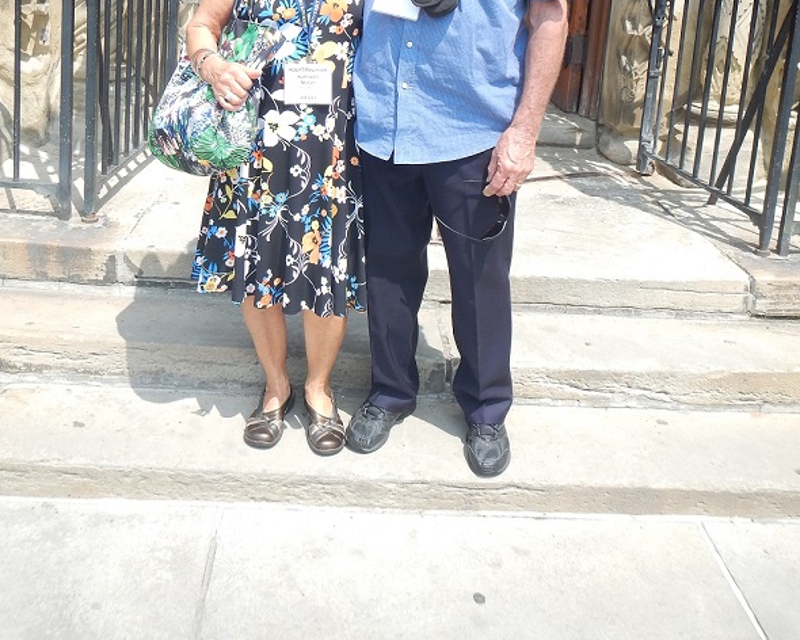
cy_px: 121
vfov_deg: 38.5
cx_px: 396
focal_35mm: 37
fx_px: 876
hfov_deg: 49.1
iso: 125
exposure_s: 1/400
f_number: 3.9
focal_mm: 5
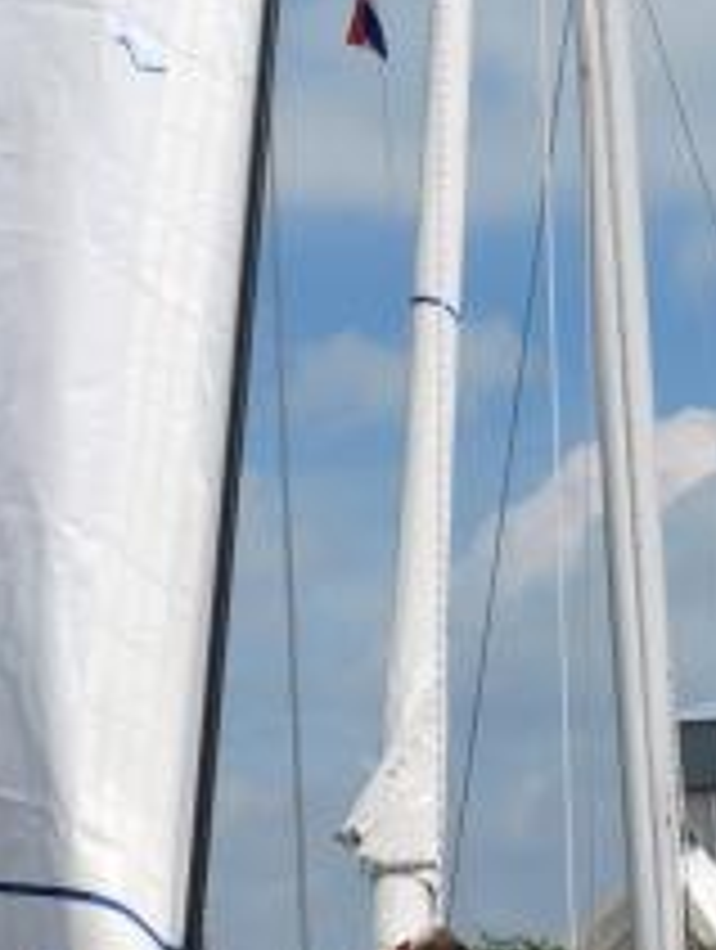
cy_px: 603
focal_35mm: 123
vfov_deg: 16.0
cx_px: 419
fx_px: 3382
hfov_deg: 12.1
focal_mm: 30
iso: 100
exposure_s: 1/320
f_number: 9
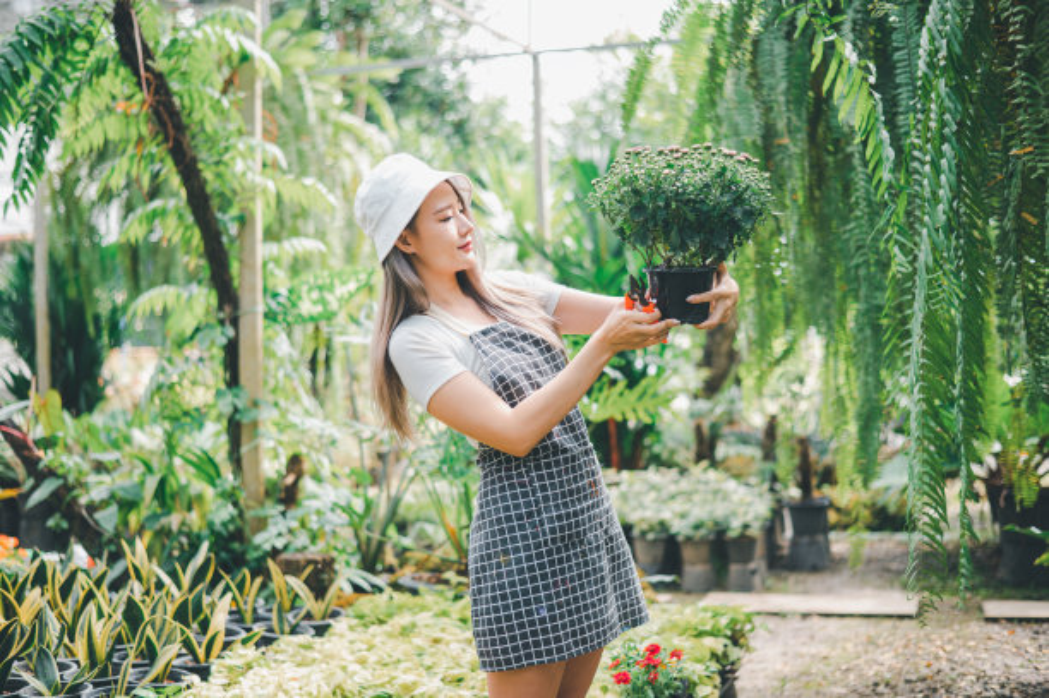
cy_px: 349
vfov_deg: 26.9
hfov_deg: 39.6
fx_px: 1456
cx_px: 524
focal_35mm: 50
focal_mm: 50
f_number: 2.4
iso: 100
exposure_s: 1/180
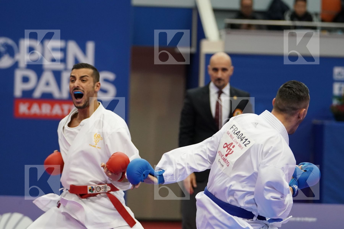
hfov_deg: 11.4
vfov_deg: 7.6
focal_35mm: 180
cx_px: 172
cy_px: 114
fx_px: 1720
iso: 3200
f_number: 2.8
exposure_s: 1/1000
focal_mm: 120
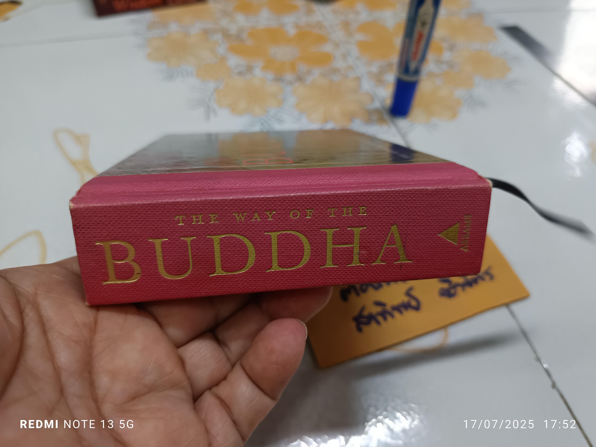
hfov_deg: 71.6
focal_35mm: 24
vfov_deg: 56.8
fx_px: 413
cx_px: 298
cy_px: 224
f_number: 1.7
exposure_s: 1/33.3
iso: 874
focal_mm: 5.31
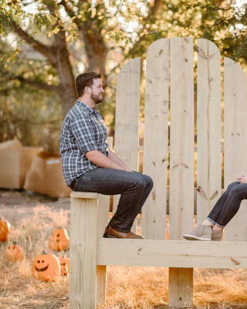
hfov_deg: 12.5
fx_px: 1124
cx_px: 187
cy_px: 154
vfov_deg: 15.6
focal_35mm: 123
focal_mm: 85
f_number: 2
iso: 250
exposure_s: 1/500
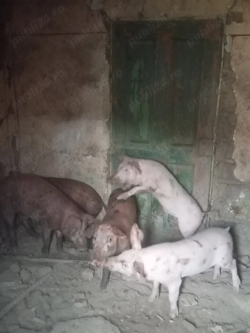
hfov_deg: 38.8
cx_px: 125
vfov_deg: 50.1
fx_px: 355
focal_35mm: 37
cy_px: 166
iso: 13231
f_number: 1.8
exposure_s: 1/14.3
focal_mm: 4.22
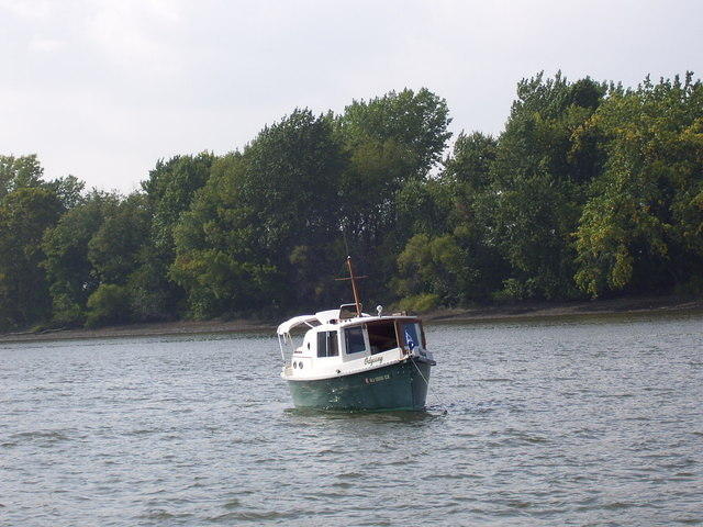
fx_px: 2193
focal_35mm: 108
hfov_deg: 18.2
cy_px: 264
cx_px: 352
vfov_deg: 13.7
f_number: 4.6
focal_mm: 18
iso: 80
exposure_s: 1/640
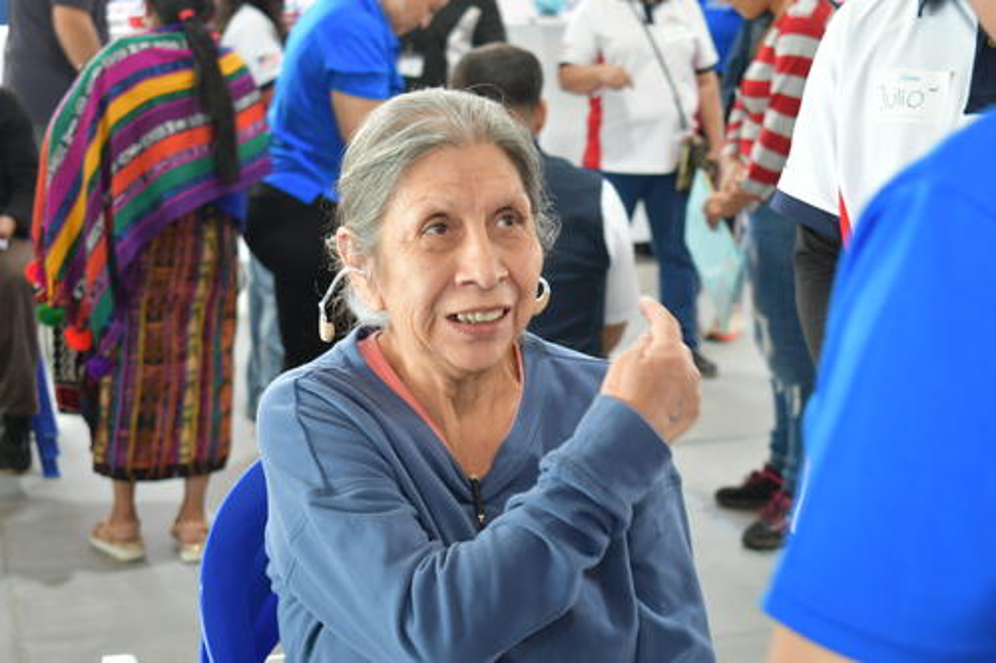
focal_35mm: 67
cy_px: 332
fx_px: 1853
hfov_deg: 30.1
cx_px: 498
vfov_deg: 20.3
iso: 640
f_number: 5
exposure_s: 1/60
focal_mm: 45
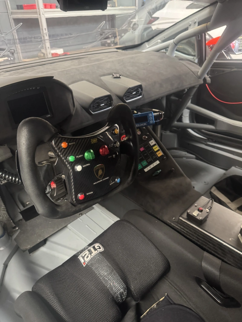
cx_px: 121
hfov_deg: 56.8
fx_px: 224
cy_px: 161
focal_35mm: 24
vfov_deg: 71.6
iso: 1000
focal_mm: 6.76
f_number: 1.78
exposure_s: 1/40
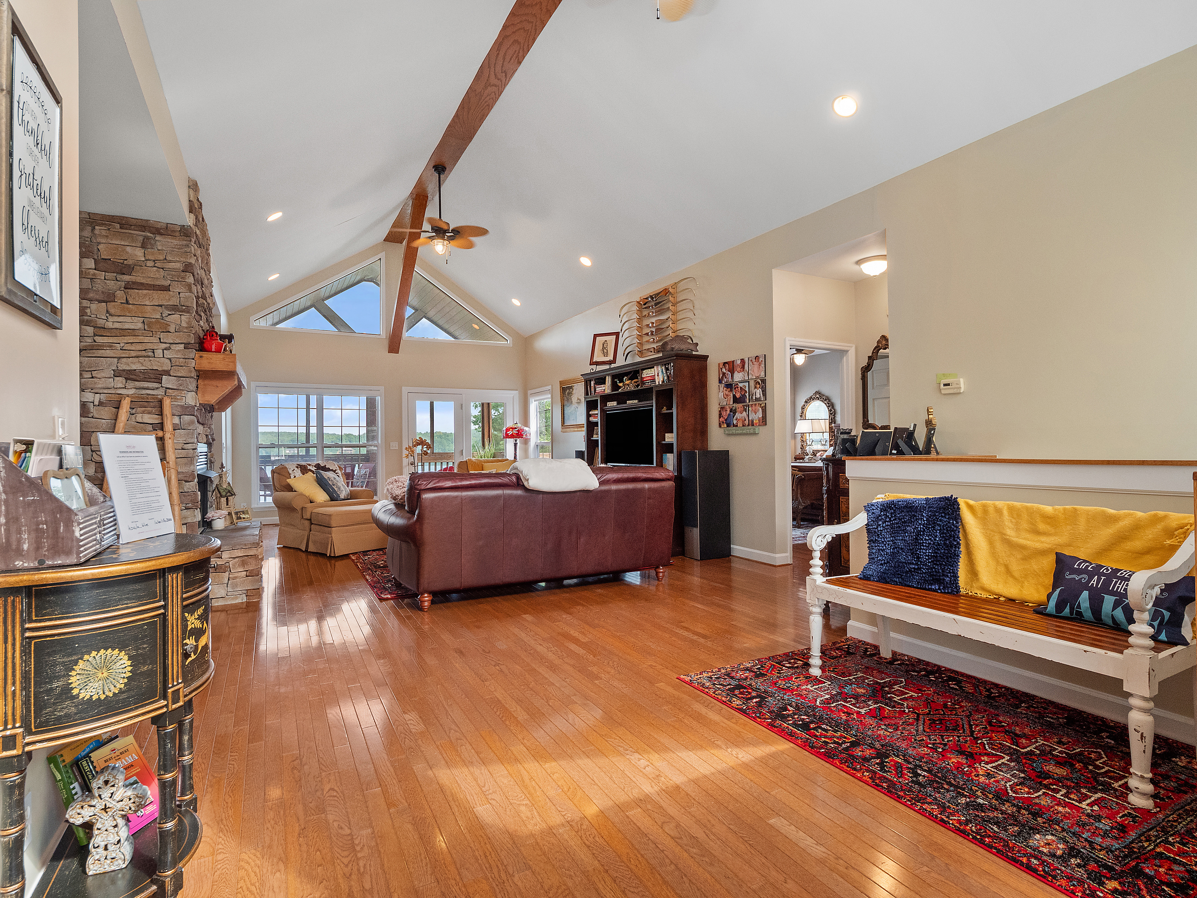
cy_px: 449
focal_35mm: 18
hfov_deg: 87.8
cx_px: 598
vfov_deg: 71.6
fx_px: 622
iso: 800
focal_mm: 9
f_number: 5.6
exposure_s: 1/50
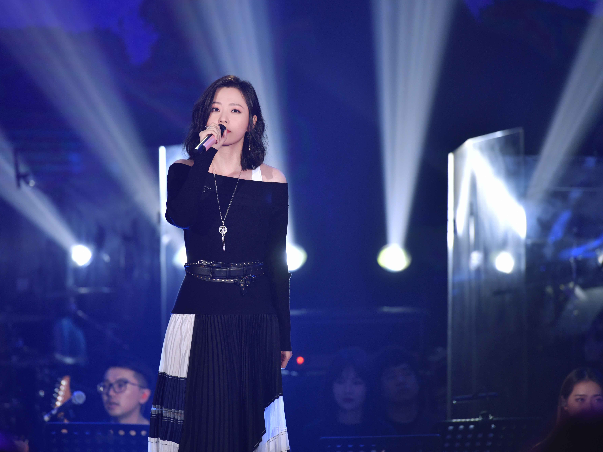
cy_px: 226
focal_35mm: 260
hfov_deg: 7.6
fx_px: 4529
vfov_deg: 5.7
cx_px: 268
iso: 1000
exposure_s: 1/250
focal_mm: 200
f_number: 4
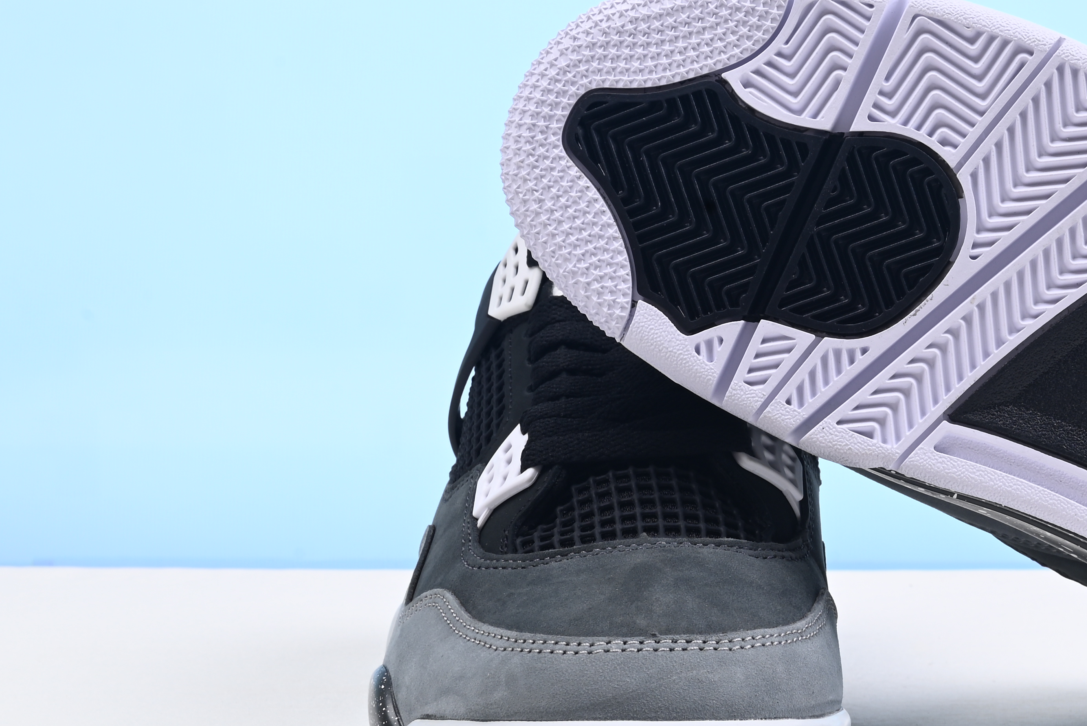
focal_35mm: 87
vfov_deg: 15.7
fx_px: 2628
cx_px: 849
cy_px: 351
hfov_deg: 23.1
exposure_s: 1/2
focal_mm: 40
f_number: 16
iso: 100
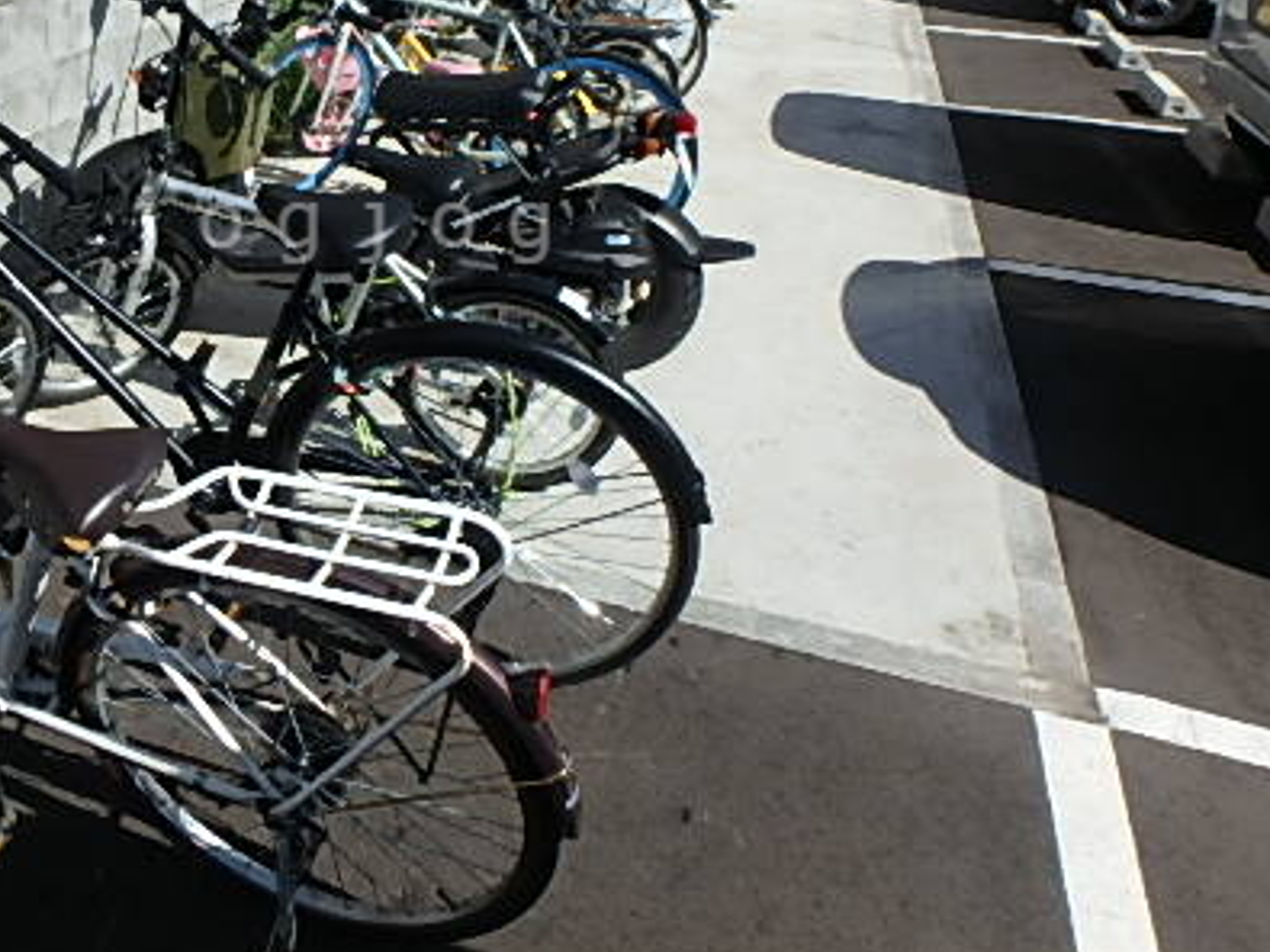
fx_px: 1247
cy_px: 225
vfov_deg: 40.5
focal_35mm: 34
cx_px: 347
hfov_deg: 52.1
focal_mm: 3.7
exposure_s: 1/500
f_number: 6
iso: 125
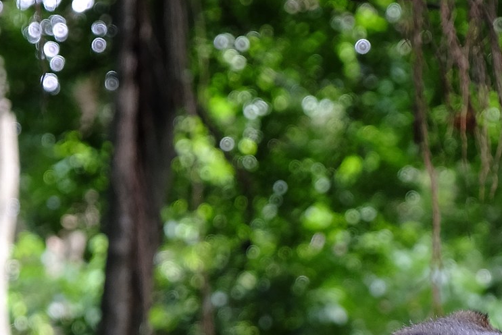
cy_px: 534
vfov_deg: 5.1
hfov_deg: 7.7
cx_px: 417
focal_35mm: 268
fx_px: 3738
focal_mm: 55
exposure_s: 1/60
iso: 400
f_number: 4
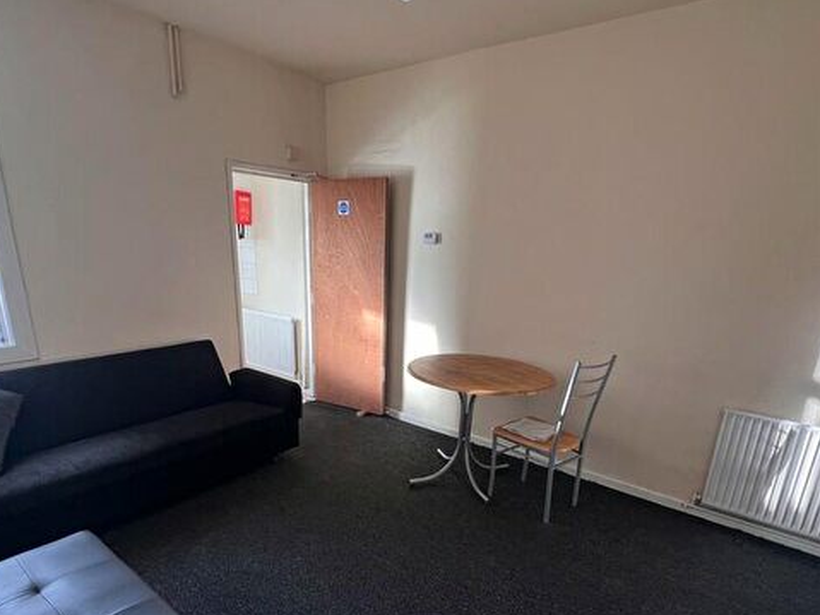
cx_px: 411
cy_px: 388
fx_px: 450
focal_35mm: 19
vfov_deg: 67.5
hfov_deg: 84.7
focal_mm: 1.57
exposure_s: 1/99
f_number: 1.8
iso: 100
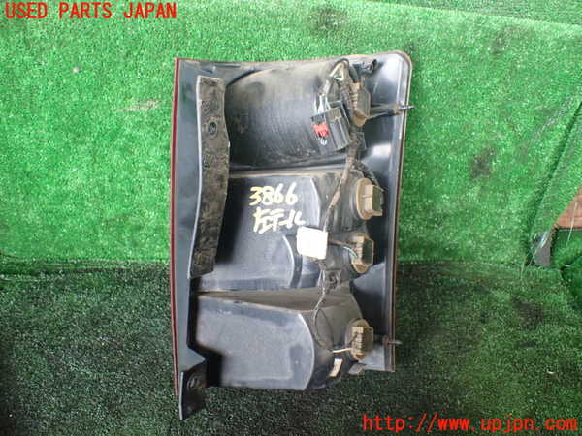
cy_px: 218
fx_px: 504
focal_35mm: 30
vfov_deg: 46.8
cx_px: 291
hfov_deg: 60.0
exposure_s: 1/80
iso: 800
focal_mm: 5.4
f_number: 2.3
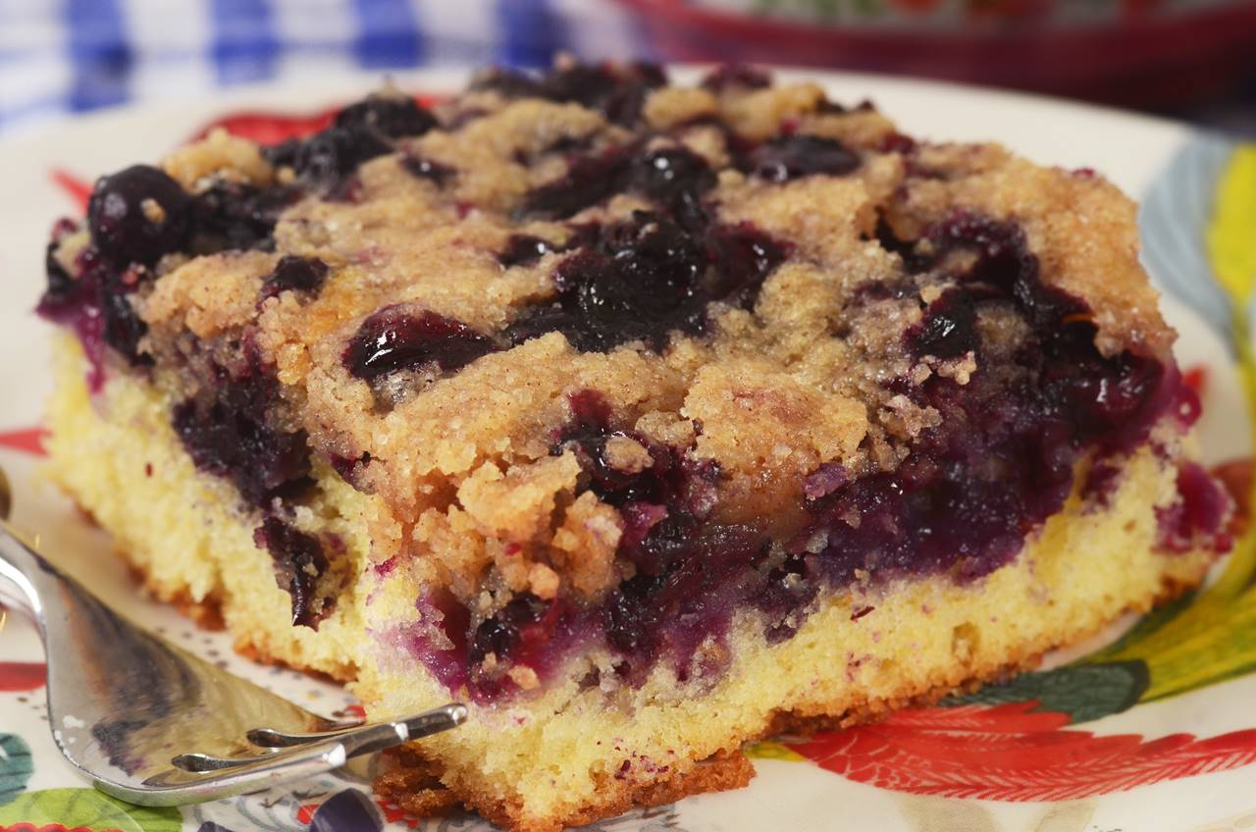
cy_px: 416
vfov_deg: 8.7
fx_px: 5484
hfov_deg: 13.1
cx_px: 628
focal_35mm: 158
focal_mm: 105
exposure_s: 1/30
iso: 100
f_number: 8
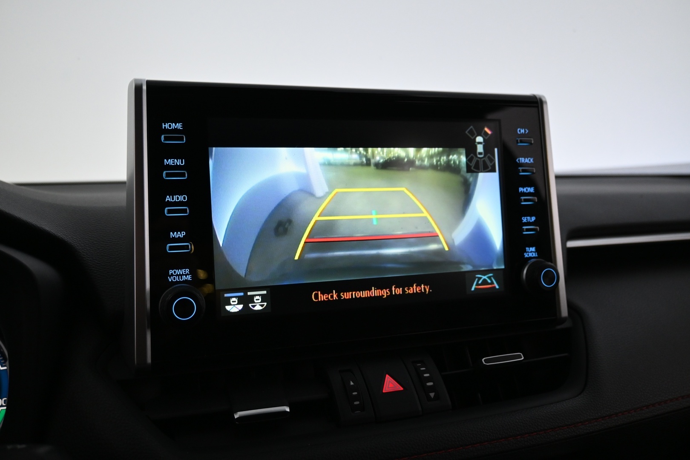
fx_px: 604
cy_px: 230
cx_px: 345
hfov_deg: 59.5
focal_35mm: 32
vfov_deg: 41.7
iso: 1100
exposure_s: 1/30
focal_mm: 21
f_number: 4
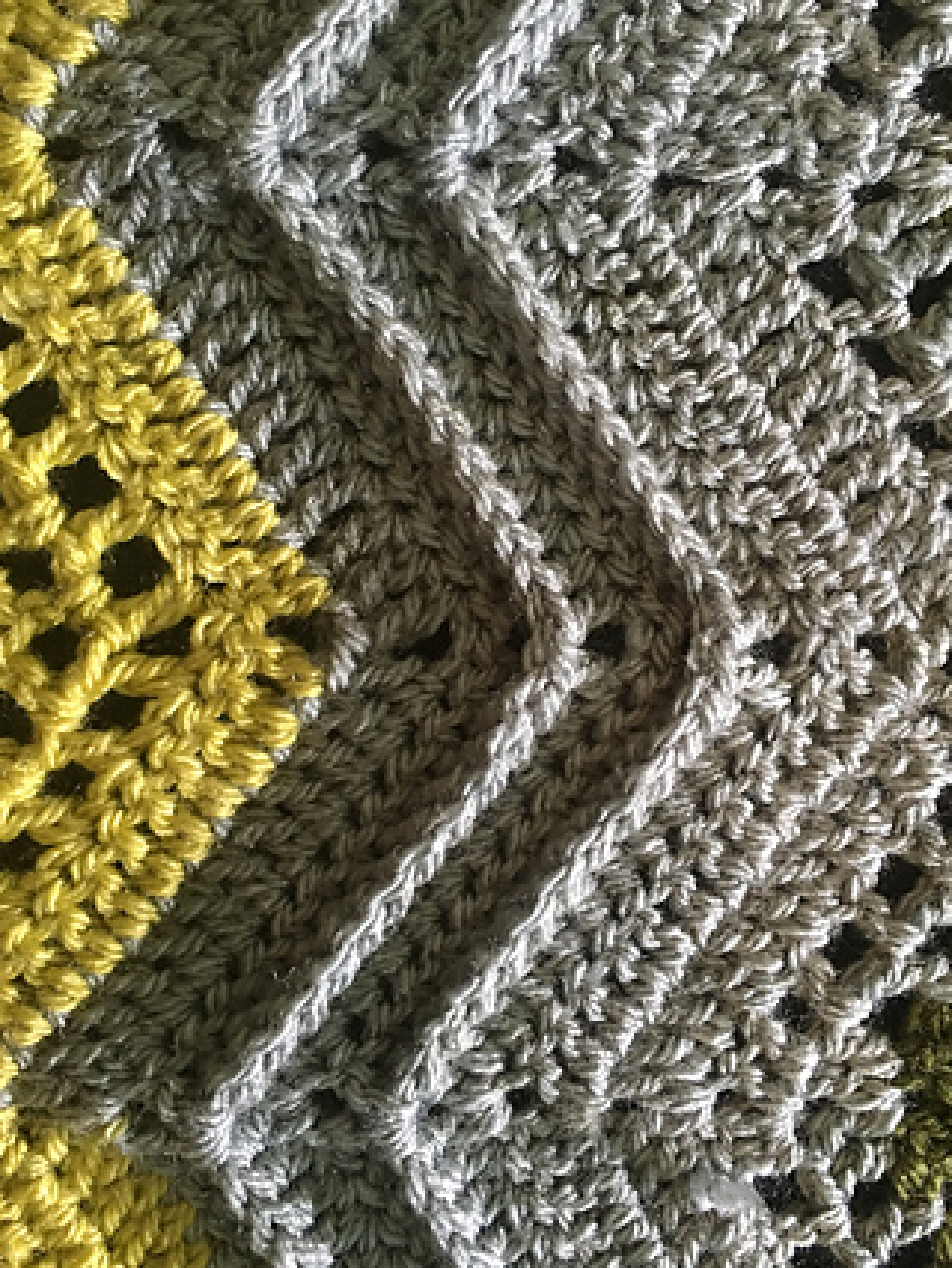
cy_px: 628
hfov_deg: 41.8
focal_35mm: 34
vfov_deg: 53.9
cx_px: 463
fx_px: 1245
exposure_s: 1/17
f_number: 2.2
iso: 100
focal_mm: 4.15
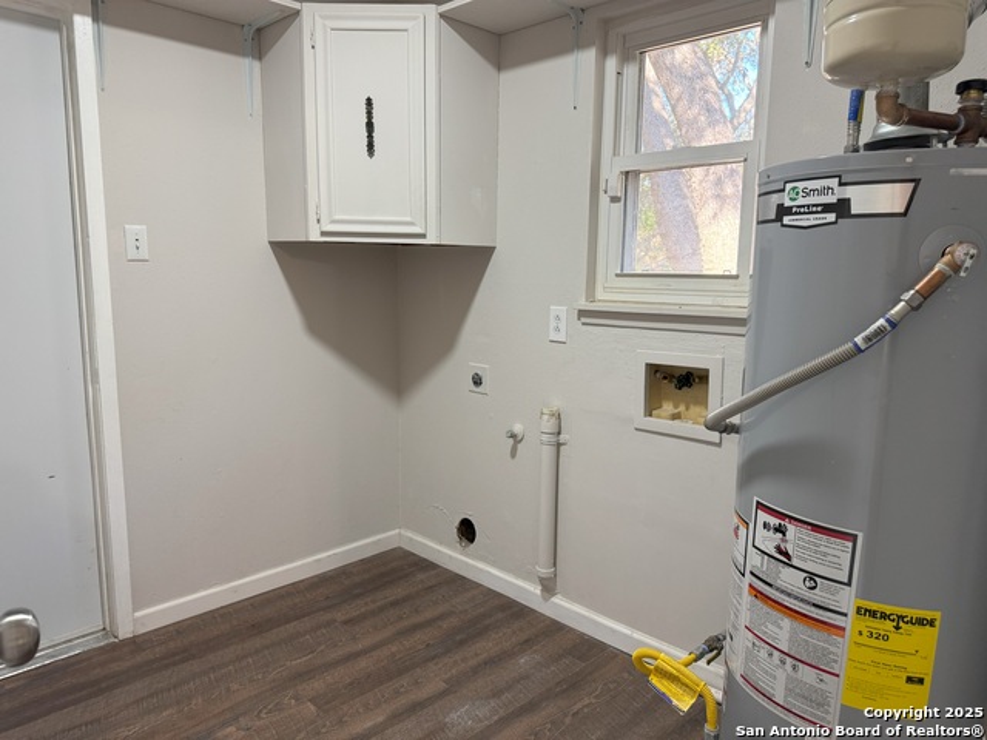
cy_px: 370
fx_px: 684
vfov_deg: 56.8
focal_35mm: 24
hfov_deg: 71.6
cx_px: 494
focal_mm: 6.76
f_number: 1.78
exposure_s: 1/60
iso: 160
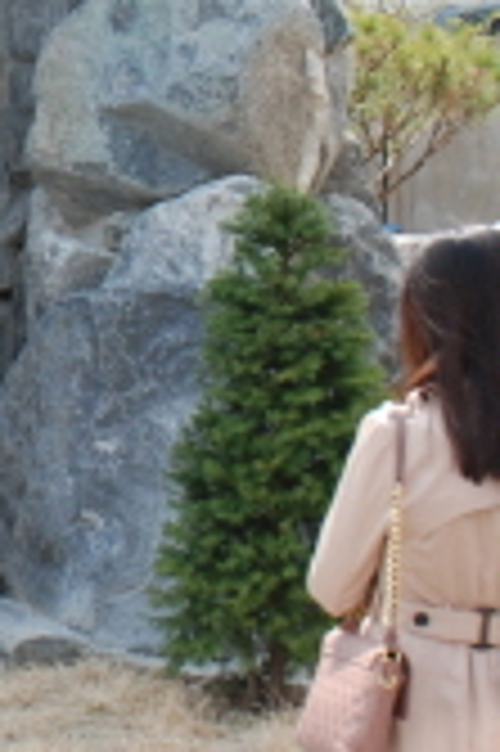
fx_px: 3403
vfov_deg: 12.6
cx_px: -336
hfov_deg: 8.2
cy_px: 232
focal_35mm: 163
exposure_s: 1/125
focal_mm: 24
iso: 200
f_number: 8
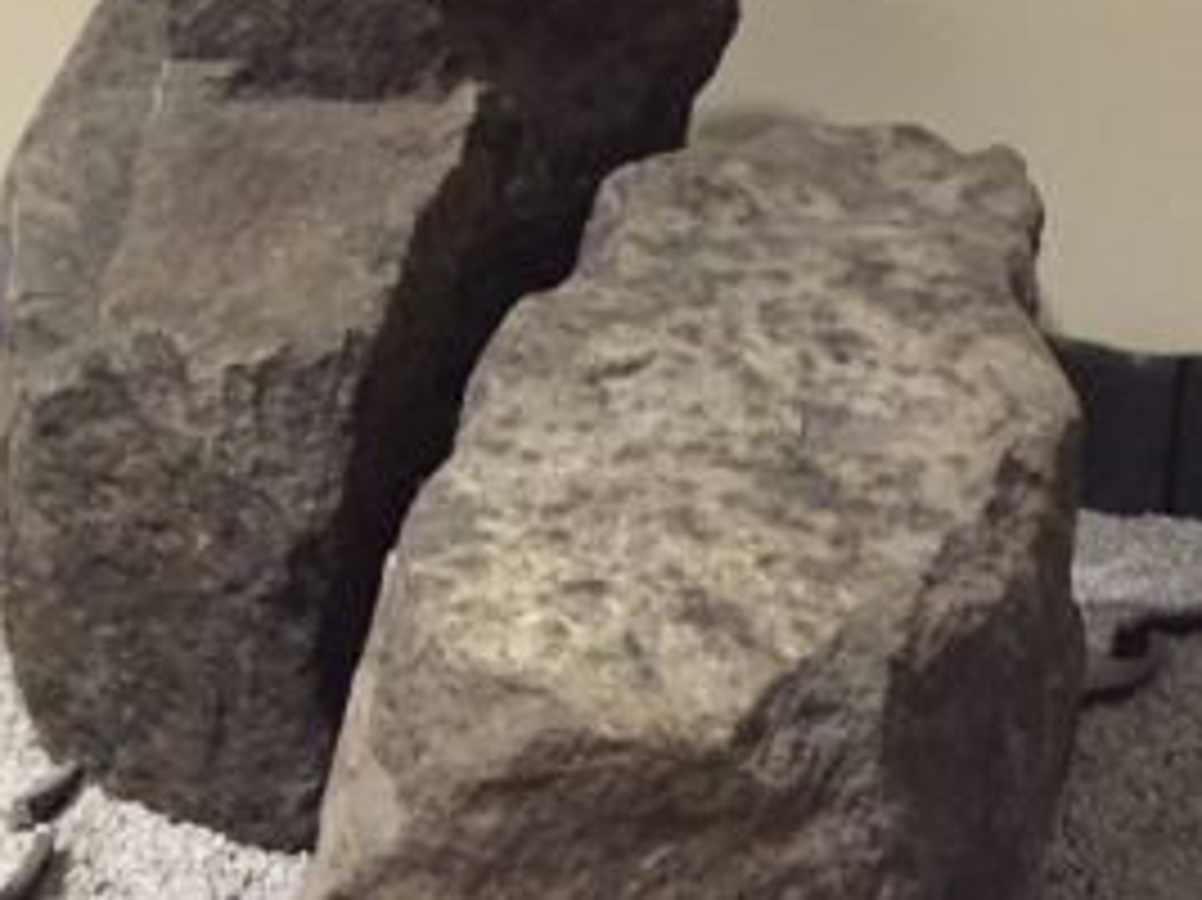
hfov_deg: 25.2
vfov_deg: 19.4
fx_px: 2638
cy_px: 466
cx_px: 225
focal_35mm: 76
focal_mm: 4.15
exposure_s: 1/15
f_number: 2.2
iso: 400
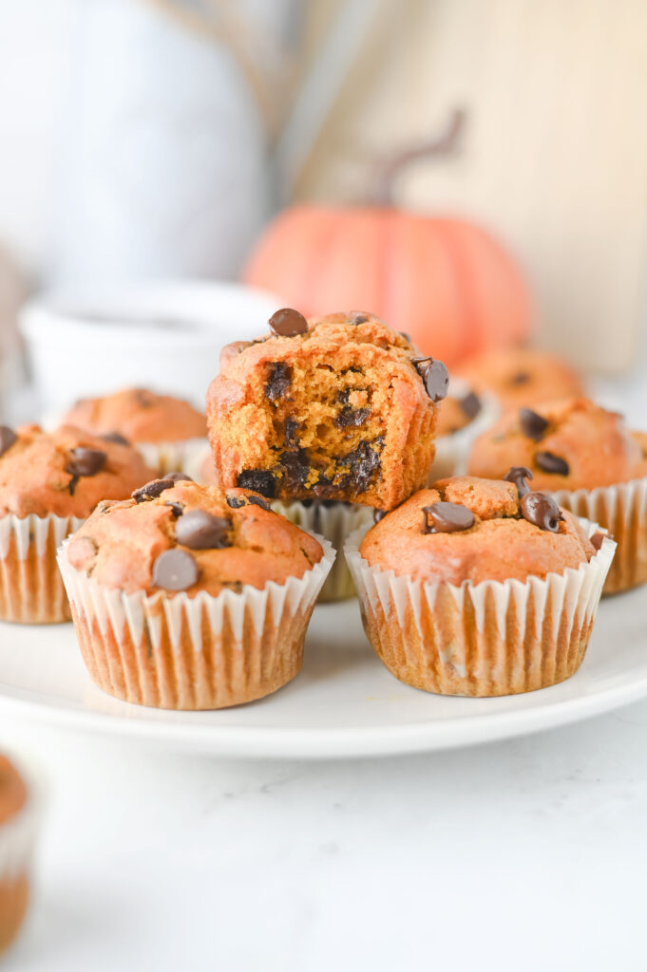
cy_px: 486
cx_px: 324
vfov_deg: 39.6
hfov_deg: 26.9
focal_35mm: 50
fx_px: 1350
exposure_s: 1/160
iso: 400
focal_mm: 50
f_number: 3.2
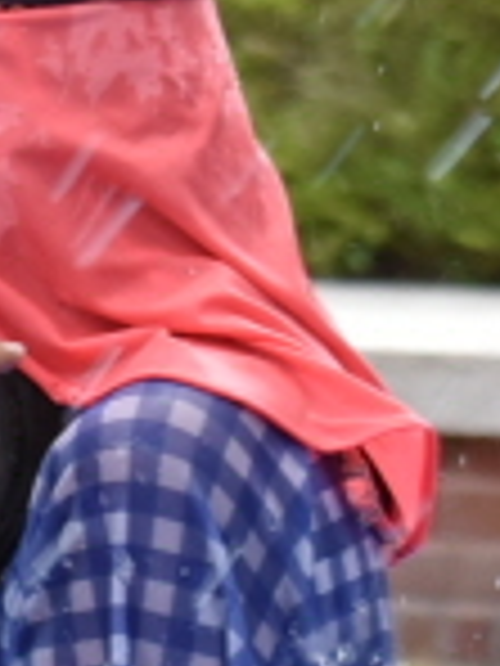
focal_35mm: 778
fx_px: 14983
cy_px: 320
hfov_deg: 1.9
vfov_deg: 2.5
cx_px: -1122
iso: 400
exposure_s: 1/250
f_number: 8
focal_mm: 80
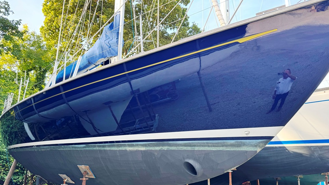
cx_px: 163
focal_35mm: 27
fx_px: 236
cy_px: 115
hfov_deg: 69.9
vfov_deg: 42.6
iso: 64
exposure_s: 1/121
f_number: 1.78
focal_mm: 6.76
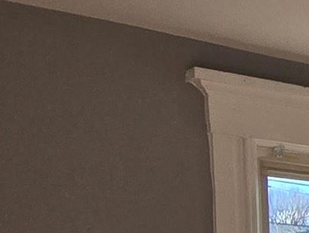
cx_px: 884
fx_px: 893
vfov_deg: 13.8
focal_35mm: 100
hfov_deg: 11.9
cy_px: 364
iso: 50
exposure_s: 1/612
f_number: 2.2
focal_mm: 2.2
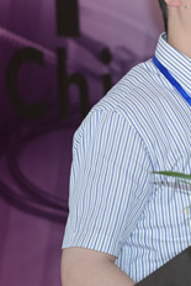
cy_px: 70
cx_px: 288
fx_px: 4521
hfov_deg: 2.4
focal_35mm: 569
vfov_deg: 3.6
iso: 800
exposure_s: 1/50
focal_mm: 220
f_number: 5.3
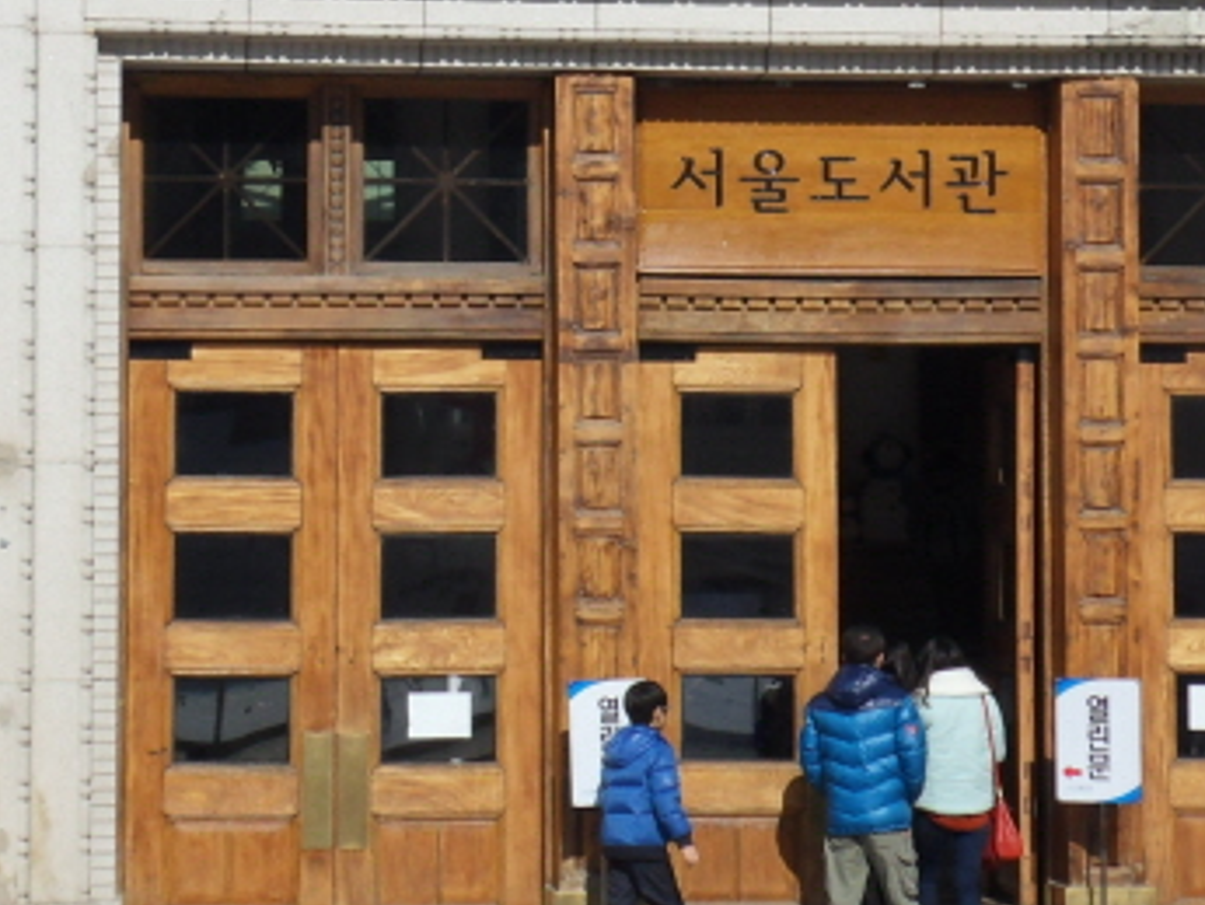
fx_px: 2890
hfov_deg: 23.4
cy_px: 463
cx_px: 824
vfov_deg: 17.8
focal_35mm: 83
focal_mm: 9.1
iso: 80
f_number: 10.1
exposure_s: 1/250
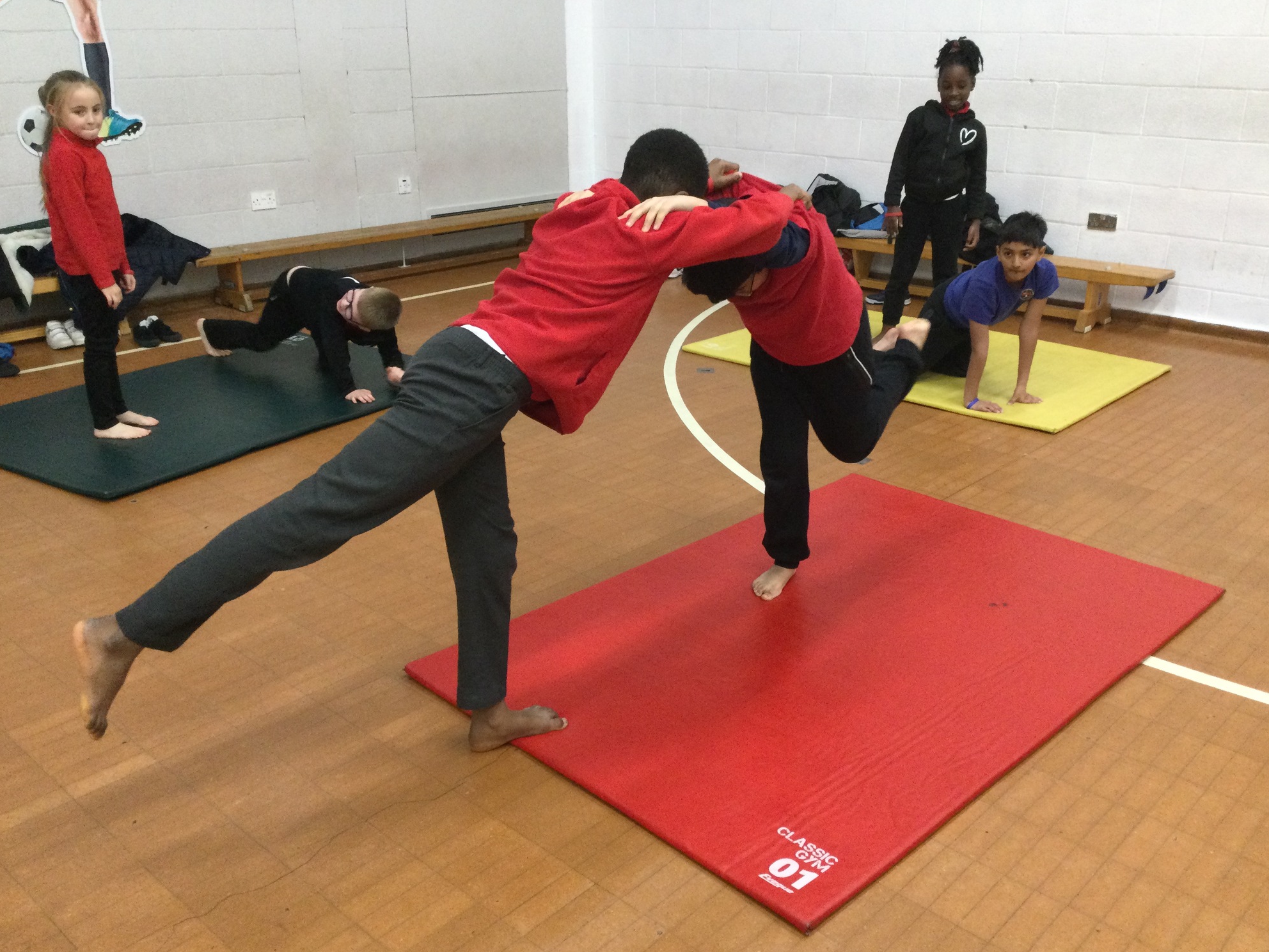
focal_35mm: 32
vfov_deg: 44.2
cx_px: 643
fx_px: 1173
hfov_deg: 56.8
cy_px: 488
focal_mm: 3.3
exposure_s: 1/33
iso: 200
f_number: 2.4
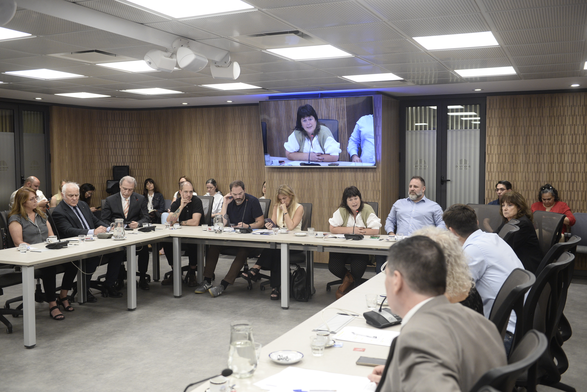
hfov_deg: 53.1
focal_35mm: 36
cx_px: 294
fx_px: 587
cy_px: 196
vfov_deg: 36.9
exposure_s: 1/250
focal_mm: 36
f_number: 3.5
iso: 1600
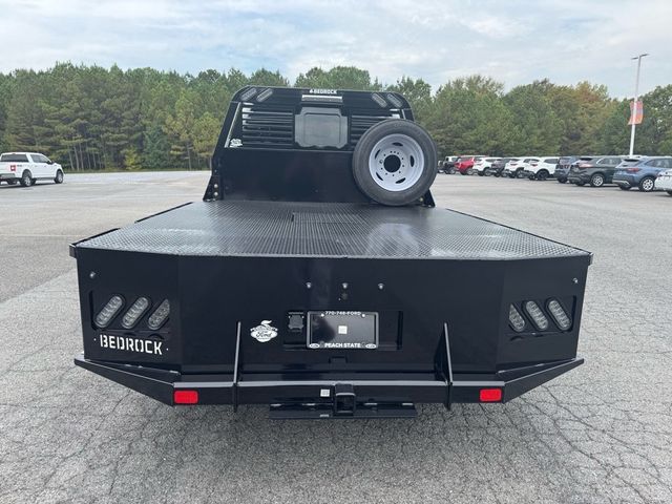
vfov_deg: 56.8
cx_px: 336
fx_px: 466
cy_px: 252
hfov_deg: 71.6
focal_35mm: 24
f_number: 1.78
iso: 80
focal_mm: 6.76
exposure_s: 1/1131
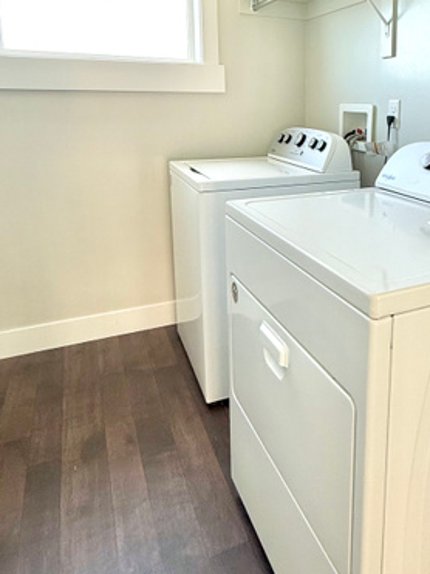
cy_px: 189
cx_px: 323
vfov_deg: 60.1
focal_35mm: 29
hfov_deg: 46.4
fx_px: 481
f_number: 2.2
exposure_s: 1/99
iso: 125
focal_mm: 2.22
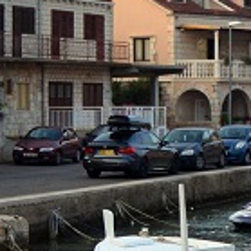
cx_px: 179
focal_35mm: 181
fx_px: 1485
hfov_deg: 9.7
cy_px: -22
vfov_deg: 9.6
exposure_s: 1/400
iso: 640
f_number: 4
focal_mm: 22
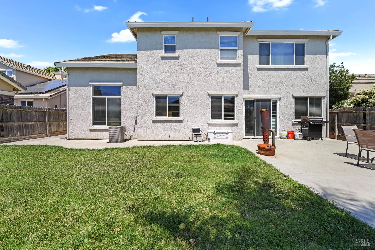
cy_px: 125
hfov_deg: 108.3
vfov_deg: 85.4
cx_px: 188
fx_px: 135
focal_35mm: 13
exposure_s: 1/200
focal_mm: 13
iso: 200
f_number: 8
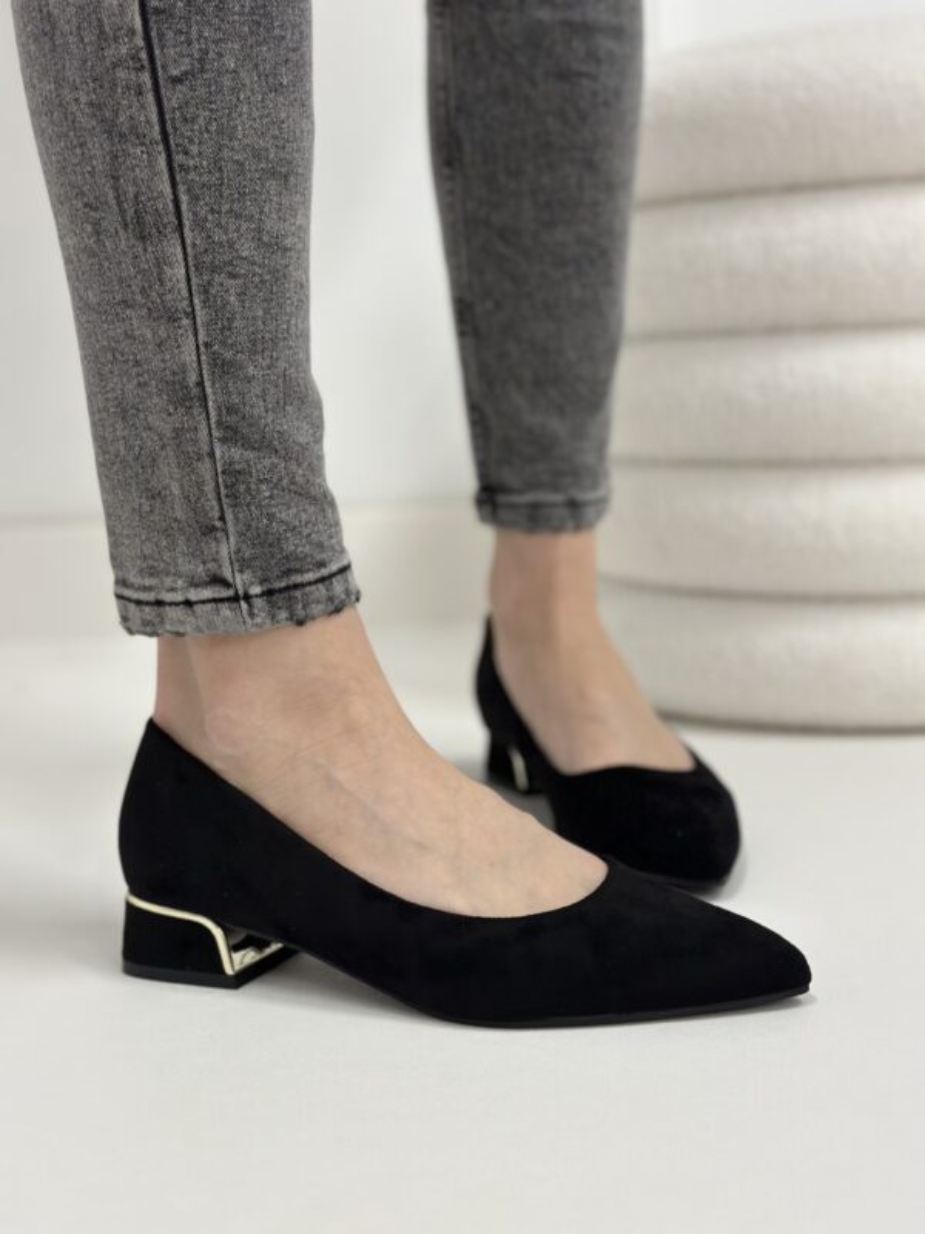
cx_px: 462
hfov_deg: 30.3
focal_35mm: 48
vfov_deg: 39.7
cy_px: 617
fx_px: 1710
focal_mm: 6.86
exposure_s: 1/100
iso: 160
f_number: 1.78
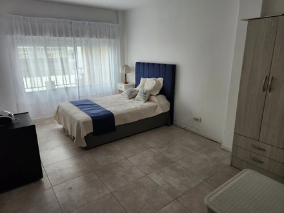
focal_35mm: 23
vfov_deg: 58.9
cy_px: 106
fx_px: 189
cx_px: 142
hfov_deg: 73.9
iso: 200
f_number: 1.8
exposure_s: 1/100
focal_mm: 5.4
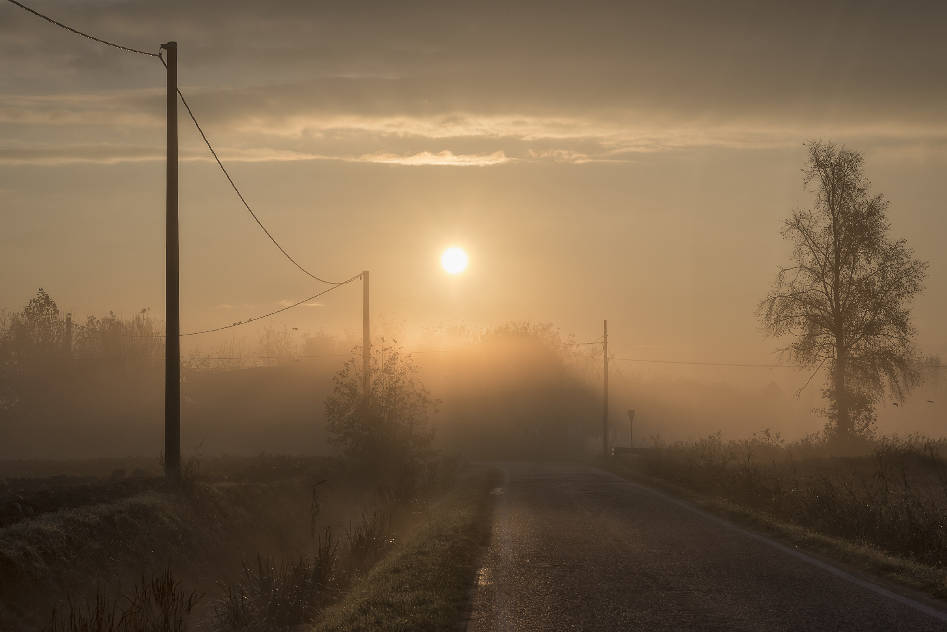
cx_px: 474
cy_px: 316
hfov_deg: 23.9
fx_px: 2237
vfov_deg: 16.1
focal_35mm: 85
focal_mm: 85
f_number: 13
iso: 400
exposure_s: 1/2500
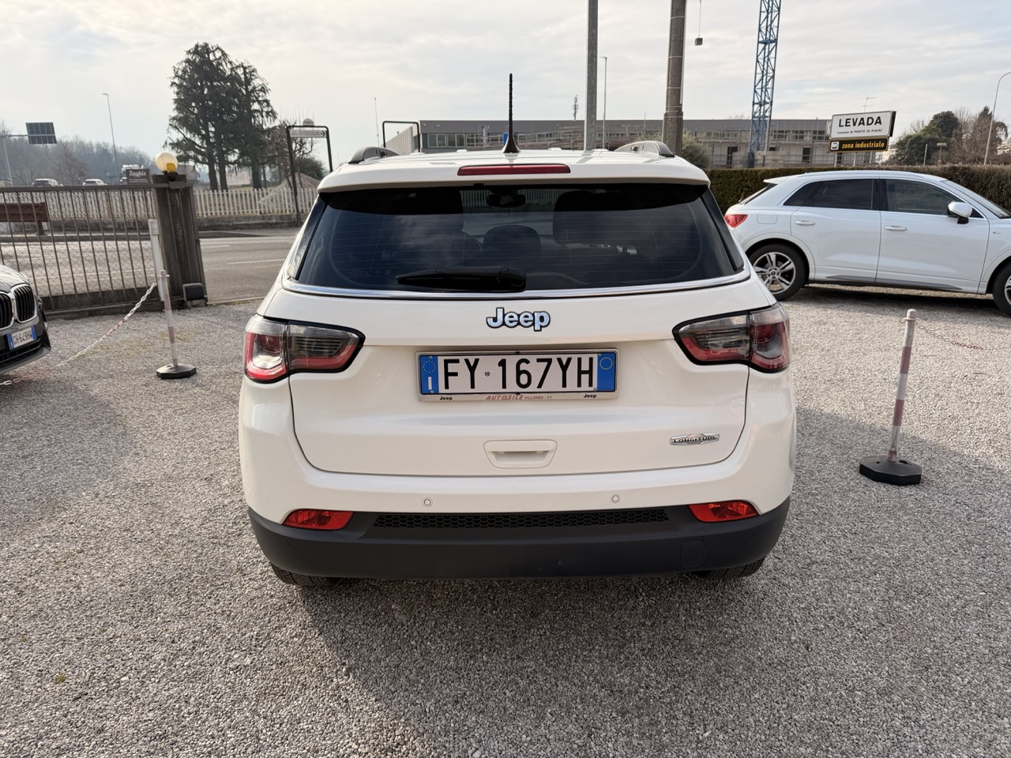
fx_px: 701
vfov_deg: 56.8
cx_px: 506
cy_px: 379
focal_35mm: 24
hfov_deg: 71.6
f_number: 1.78
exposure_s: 1/3021
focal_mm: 6.76
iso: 80
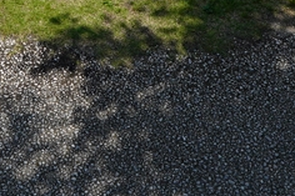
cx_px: 91
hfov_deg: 30.7
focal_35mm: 65
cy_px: -318
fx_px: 532
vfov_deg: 13.2
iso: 100
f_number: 10
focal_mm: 12
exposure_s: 1/160
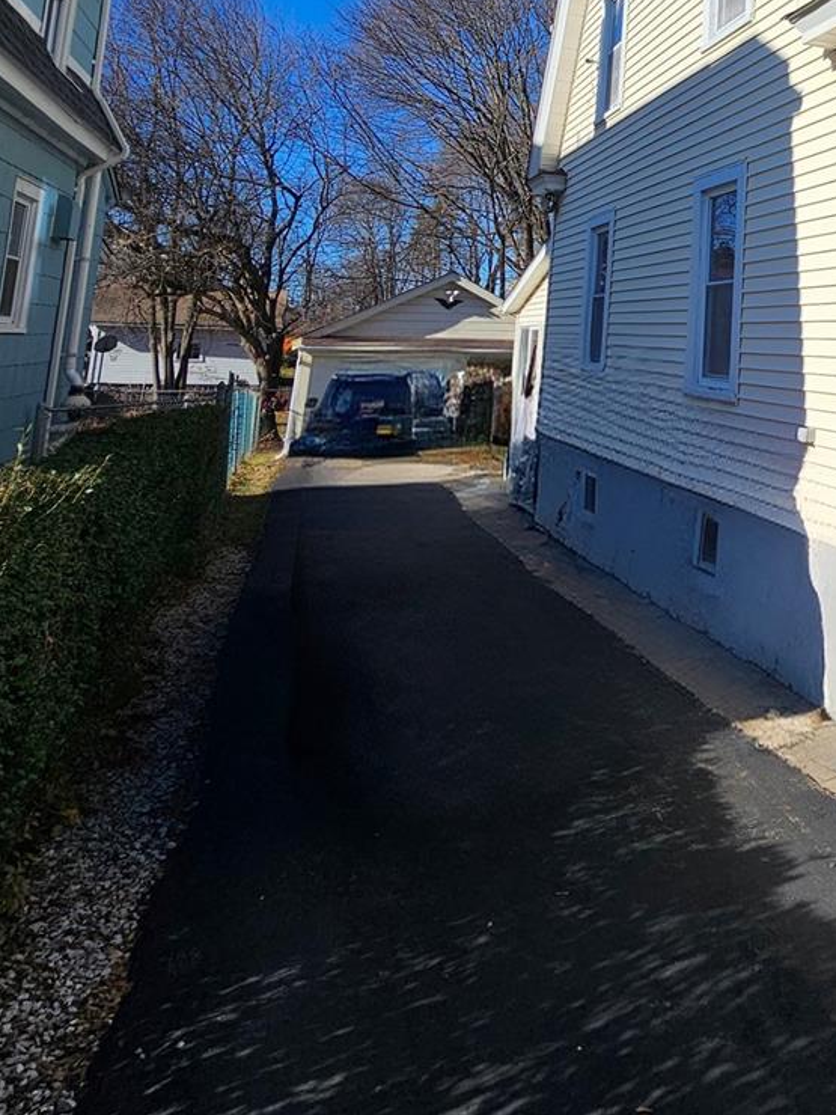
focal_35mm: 27
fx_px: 869
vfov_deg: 60.2
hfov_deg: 45.5
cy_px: 225
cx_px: 783
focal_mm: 2.2
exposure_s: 1/2790
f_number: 2.2
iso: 50
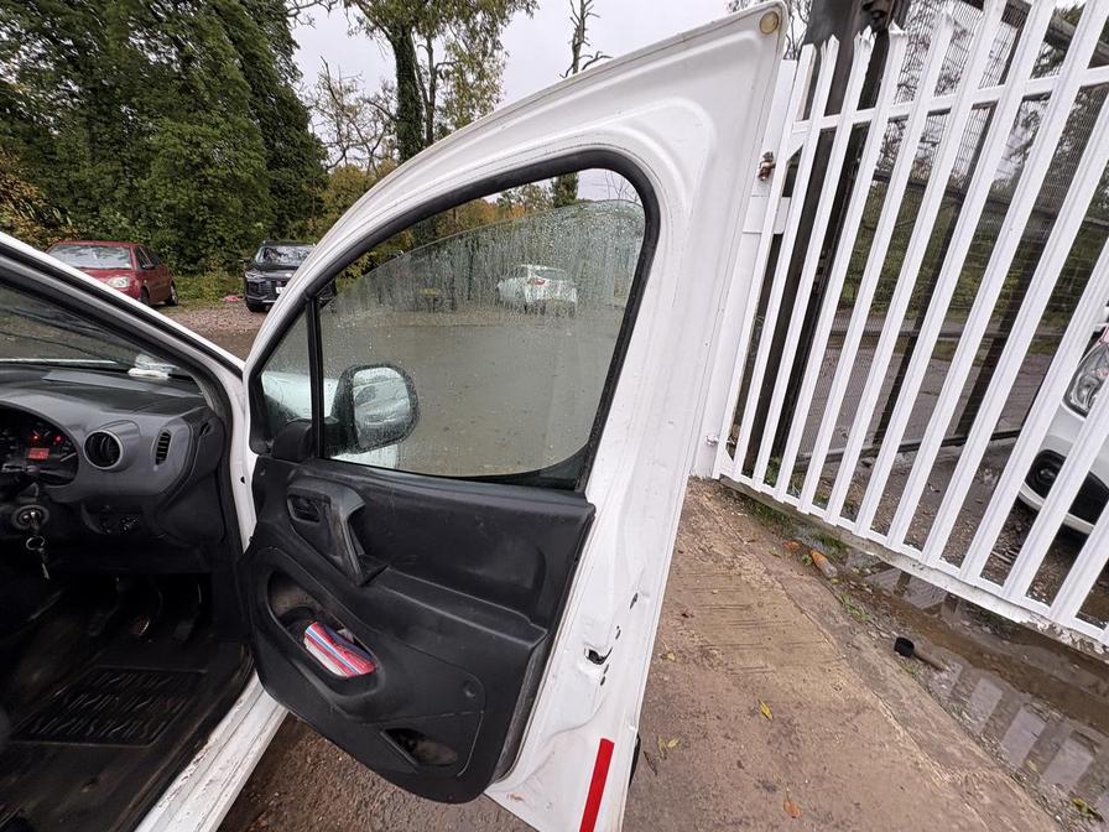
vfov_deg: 85.7
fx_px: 449
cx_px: 554
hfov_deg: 102.1
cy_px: 416
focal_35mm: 14
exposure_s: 1/99
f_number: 2.2
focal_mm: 2.22
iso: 50
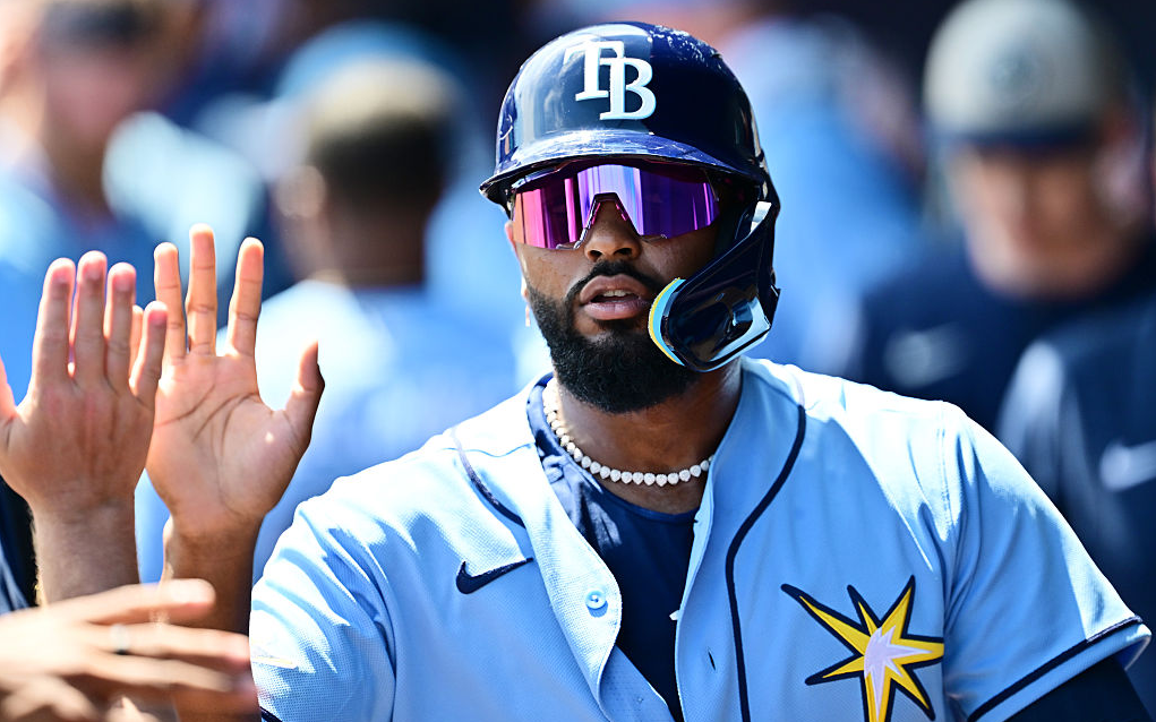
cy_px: 354
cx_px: 579
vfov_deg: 3.2
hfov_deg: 5.1
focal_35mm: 409
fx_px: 12885
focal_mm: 400
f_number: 2.8
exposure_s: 1/2000
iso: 400
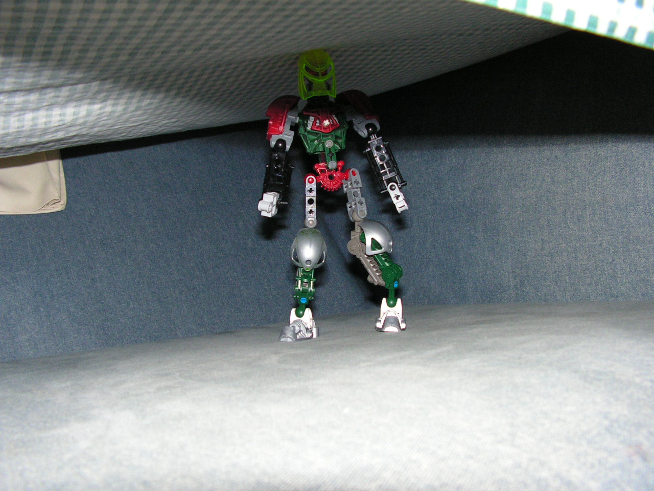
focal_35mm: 36
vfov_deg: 39.7
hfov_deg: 51.4
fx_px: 680
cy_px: 246
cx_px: 327
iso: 200
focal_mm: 6
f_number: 3.2
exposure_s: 1/250
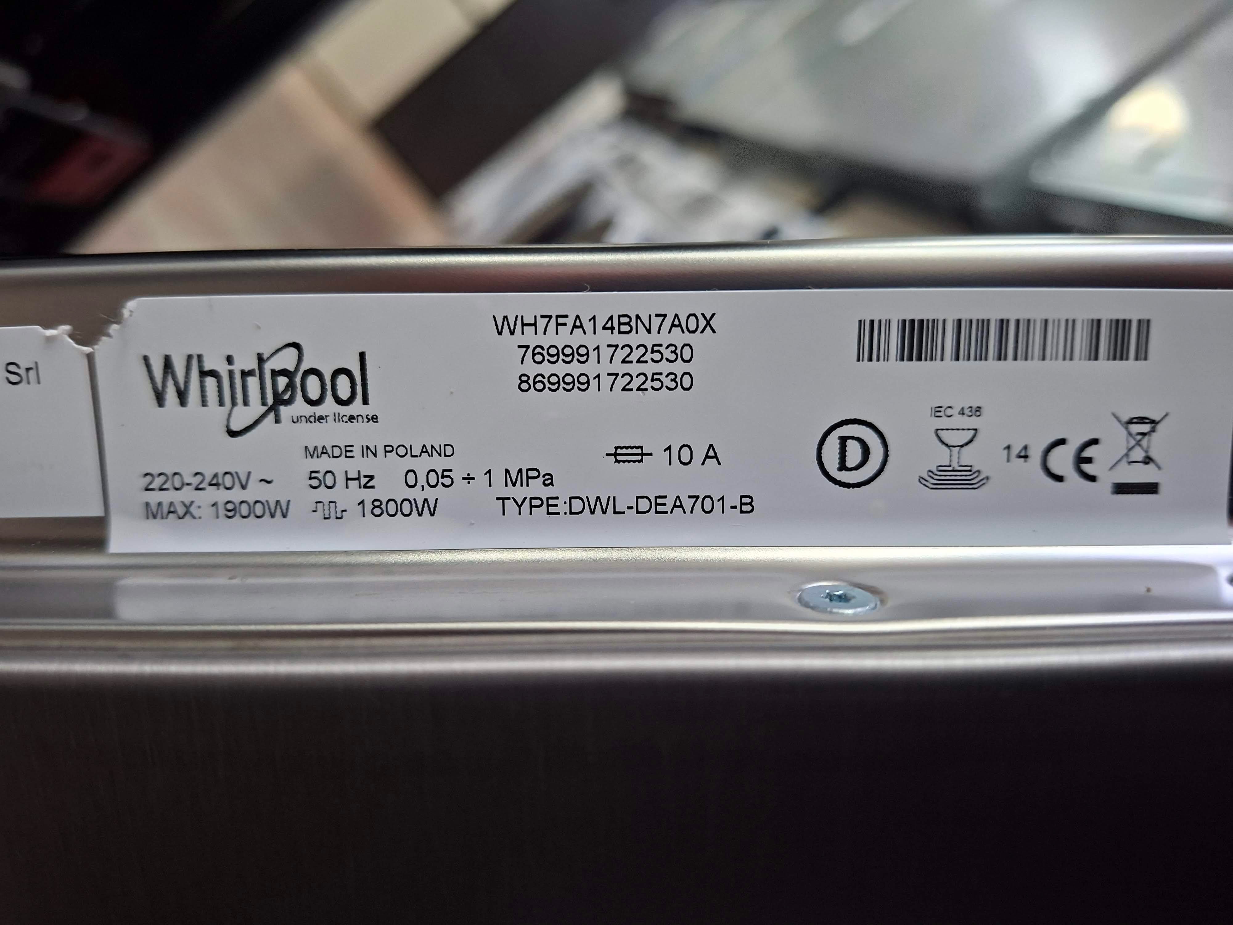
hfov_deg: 73.9
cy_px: 462
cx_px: 616
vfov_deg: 58.9
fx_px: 819
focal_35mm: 23
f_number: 1.8
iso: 320
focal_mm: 5.54
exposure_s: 1/100
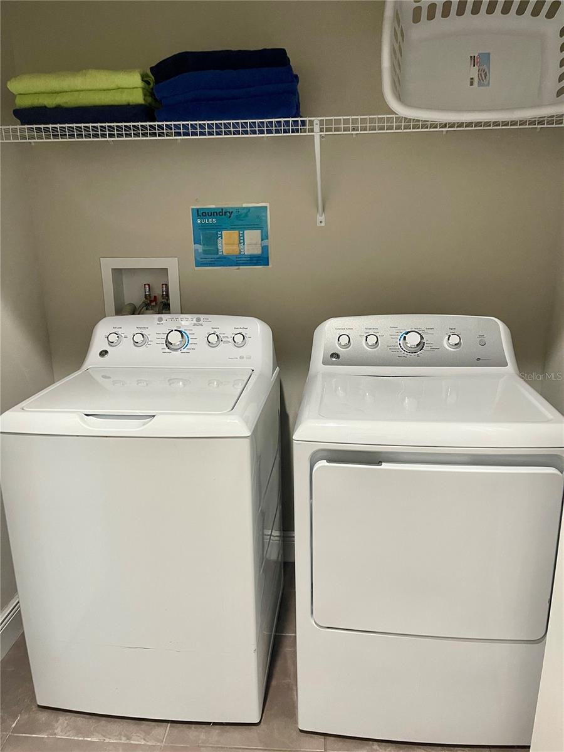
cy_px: 376
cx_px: 282
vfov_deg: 69.4
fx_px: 543
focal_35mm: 25
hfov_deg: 54.9
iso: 400
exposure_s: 1/60
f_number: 1.6
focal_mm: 5.1
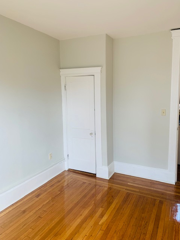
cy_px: 120
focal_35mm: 26
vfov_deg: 67.3
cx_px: 90
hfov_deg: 53.1
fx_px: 180
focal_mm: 4.25
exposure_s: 1/121
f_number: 1.8
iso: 80
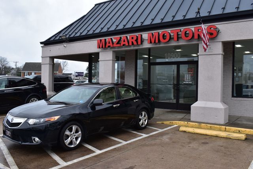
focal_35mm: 33
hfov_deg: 57.2
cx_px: 126
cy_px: 84
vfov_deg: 39.9
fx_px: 232
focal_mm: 22
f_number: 10
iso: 400
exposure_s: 1/200
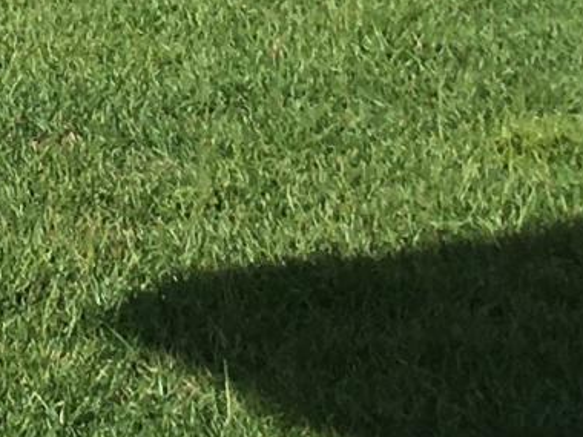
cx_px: -408
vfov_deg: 6.2
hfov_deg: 8.4
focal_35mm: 229
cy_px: -572
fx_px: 3857
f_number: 2.2
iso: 25
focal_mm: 4.15
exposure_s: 1/1876
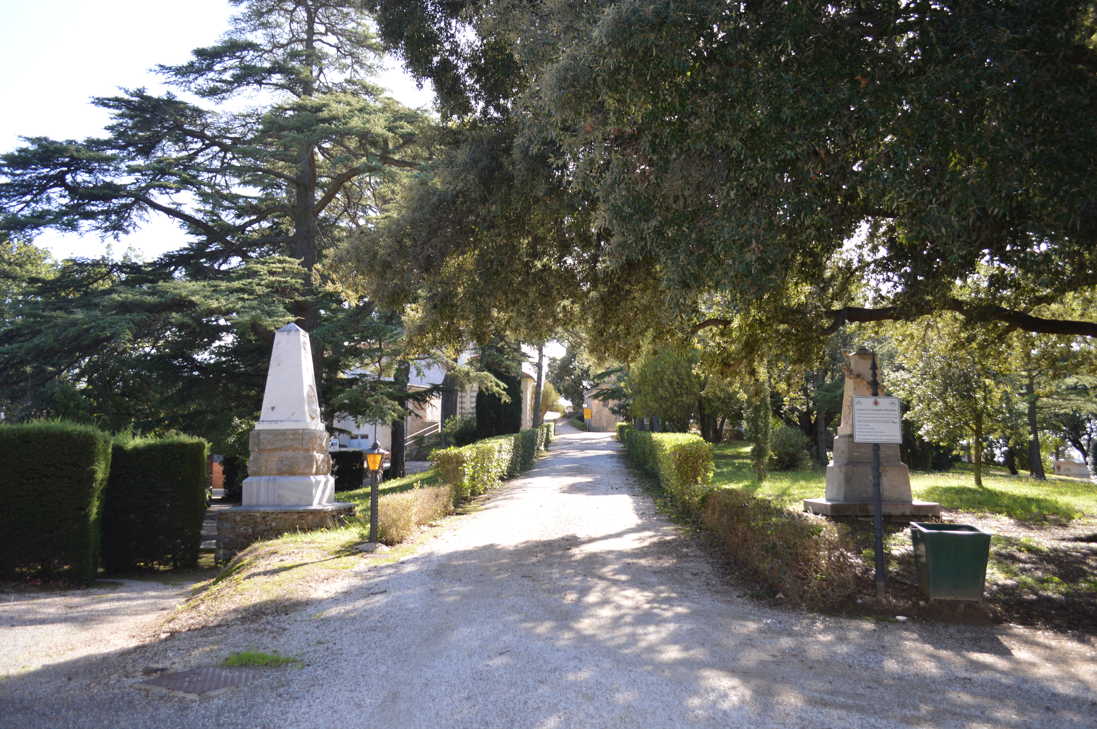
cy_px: 364
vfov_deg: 47.8
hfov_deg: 67.4
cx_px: 548
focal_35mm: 27
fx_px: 822
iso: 100
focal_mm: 18
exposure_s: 1/125
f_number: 4
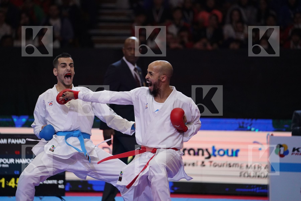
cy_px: 100
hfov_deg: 11.4
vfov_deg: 7.6
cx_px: 150
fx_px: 1513
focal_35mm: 181
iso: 4000
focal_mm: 181
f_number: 2.8
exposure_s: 1/1000
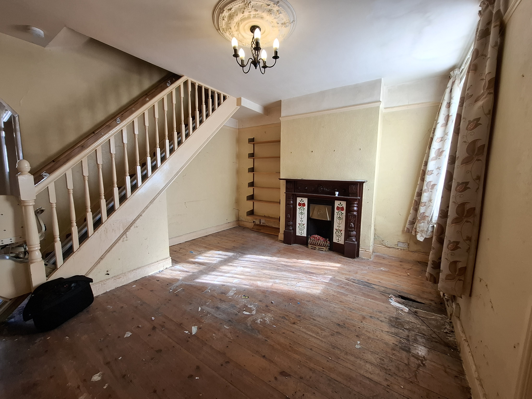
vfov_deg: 89.9
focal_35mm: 13
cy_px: 200
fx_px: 200
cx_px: 266
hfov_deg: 106.2
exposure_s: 1/50
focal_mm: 1.74
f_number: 2.2
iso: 40
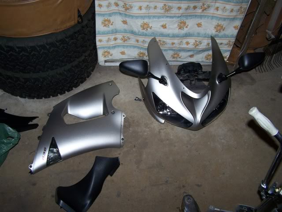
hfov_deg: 49.0
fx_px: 310
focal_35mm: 38
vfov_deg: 37.7
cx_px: 141
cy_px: 106
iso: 80
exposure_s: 1/60
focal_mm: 6.3
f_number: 2.8
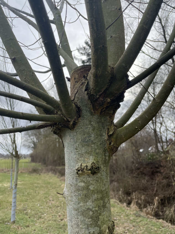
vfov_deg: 67.3
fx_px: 175
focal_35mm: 26
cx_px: 88
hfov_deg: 53.1
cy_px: 117
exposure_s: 1/1742
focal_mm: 4.2
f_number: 1.6
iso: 32
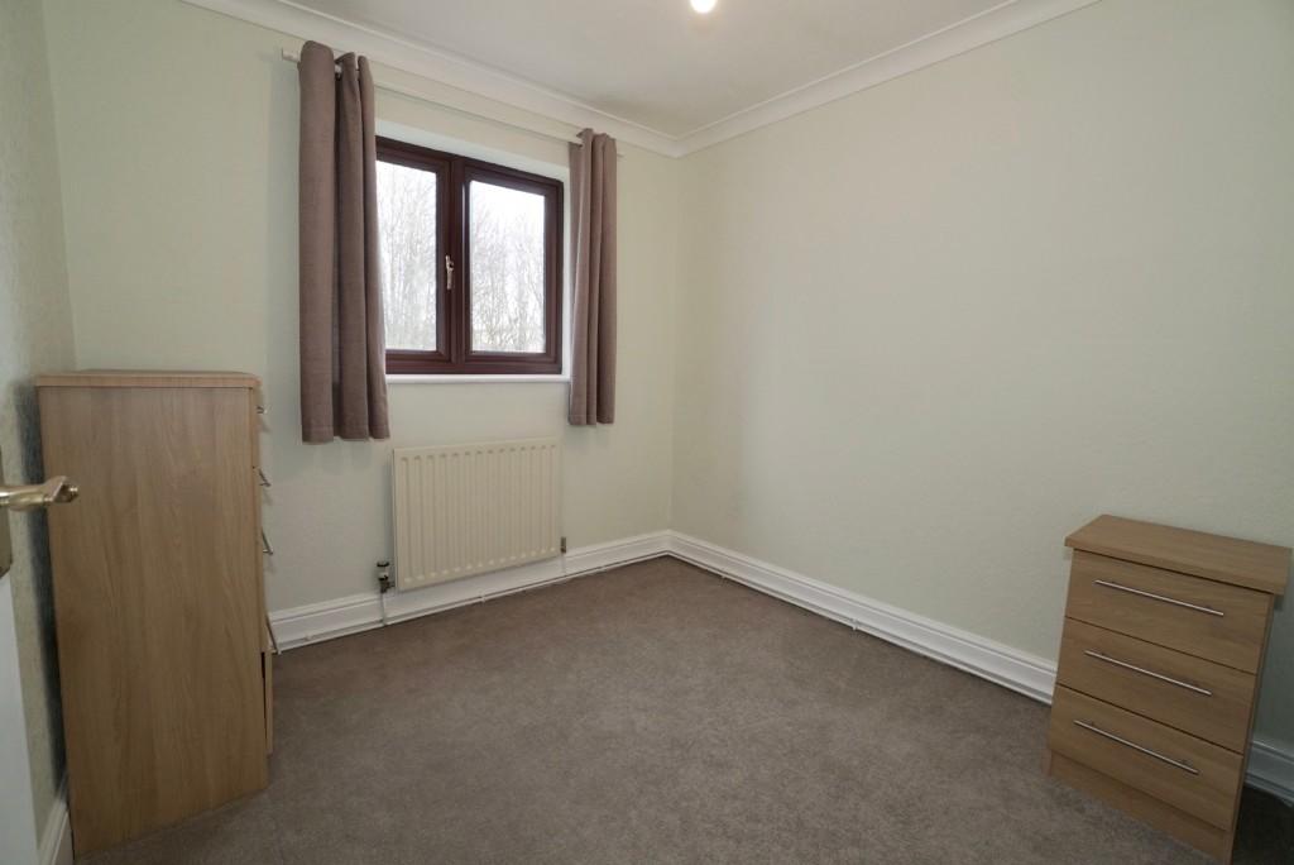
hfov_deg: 100.4
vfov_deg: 77.4
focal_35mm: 15
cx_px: 647
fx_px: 539
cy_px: 432
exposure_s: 1/60
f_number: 7.1
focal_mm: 10
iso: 1000
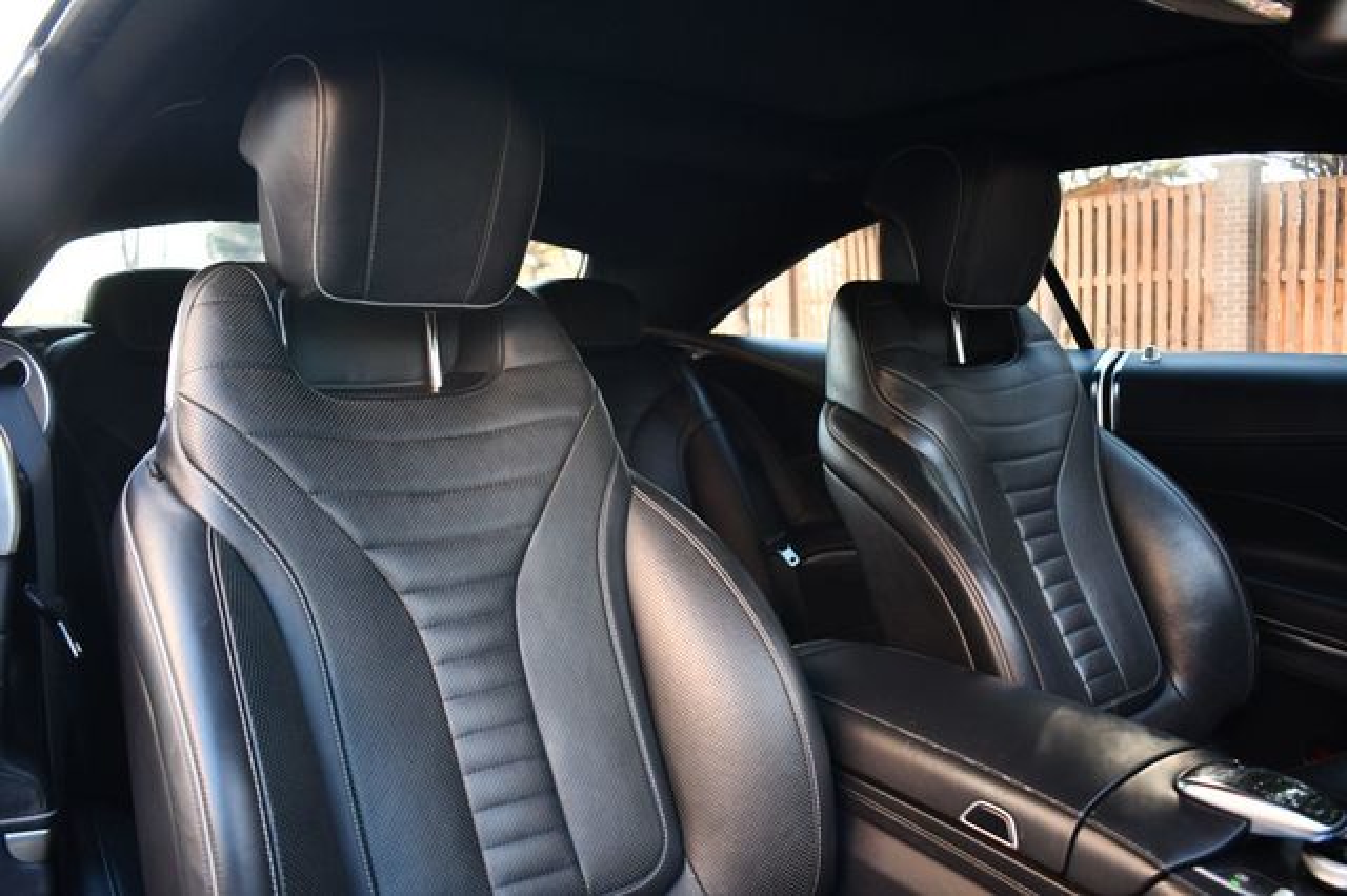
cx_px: 674
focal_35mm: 30
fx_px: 1122
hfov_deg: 62.0
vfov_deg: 43.6
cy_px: 448
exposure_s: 1/125
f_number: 3.8
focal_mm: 20
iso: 1000
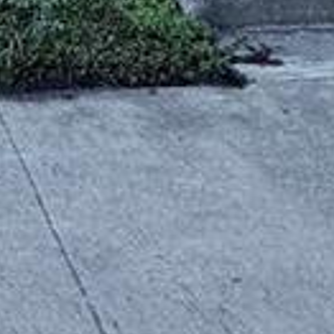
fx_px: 1234
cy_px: -484
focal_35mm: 113
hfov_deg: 14.4
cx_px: -161
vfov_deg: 12.1
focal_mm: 2.22
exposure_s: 1/554
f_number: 2.2
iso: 40
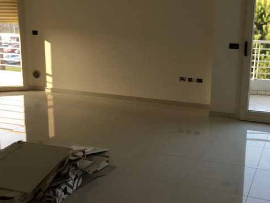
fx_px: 375
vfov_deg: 30.3
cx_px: 177
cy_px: 88
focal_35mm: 48
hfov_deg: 39.2
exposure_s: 1/100
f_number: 2.2
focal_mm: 4.15
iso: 40
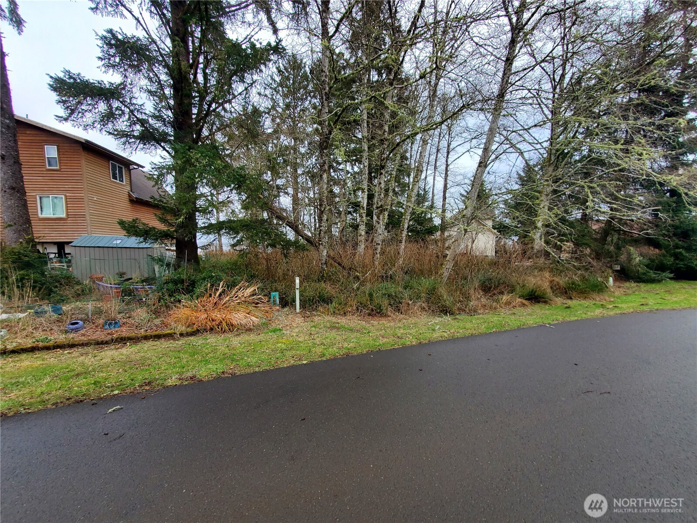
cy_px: 262
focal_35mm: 13
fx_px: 262
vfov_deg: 89.9
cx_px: 348
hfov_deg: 106.2
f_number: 2.2
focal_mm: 1.8
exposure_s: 1/341
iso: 50
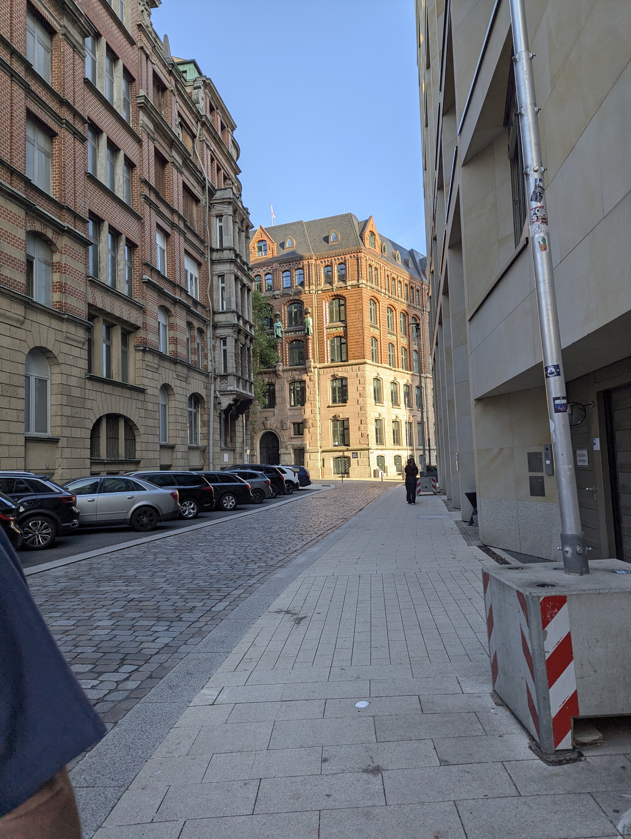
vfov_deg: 71.5
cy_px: 420
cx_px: 316
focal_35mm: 24
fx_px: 582
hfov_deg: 56.9
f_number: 1.85
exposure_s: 1/519
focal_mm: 6.81
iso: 39
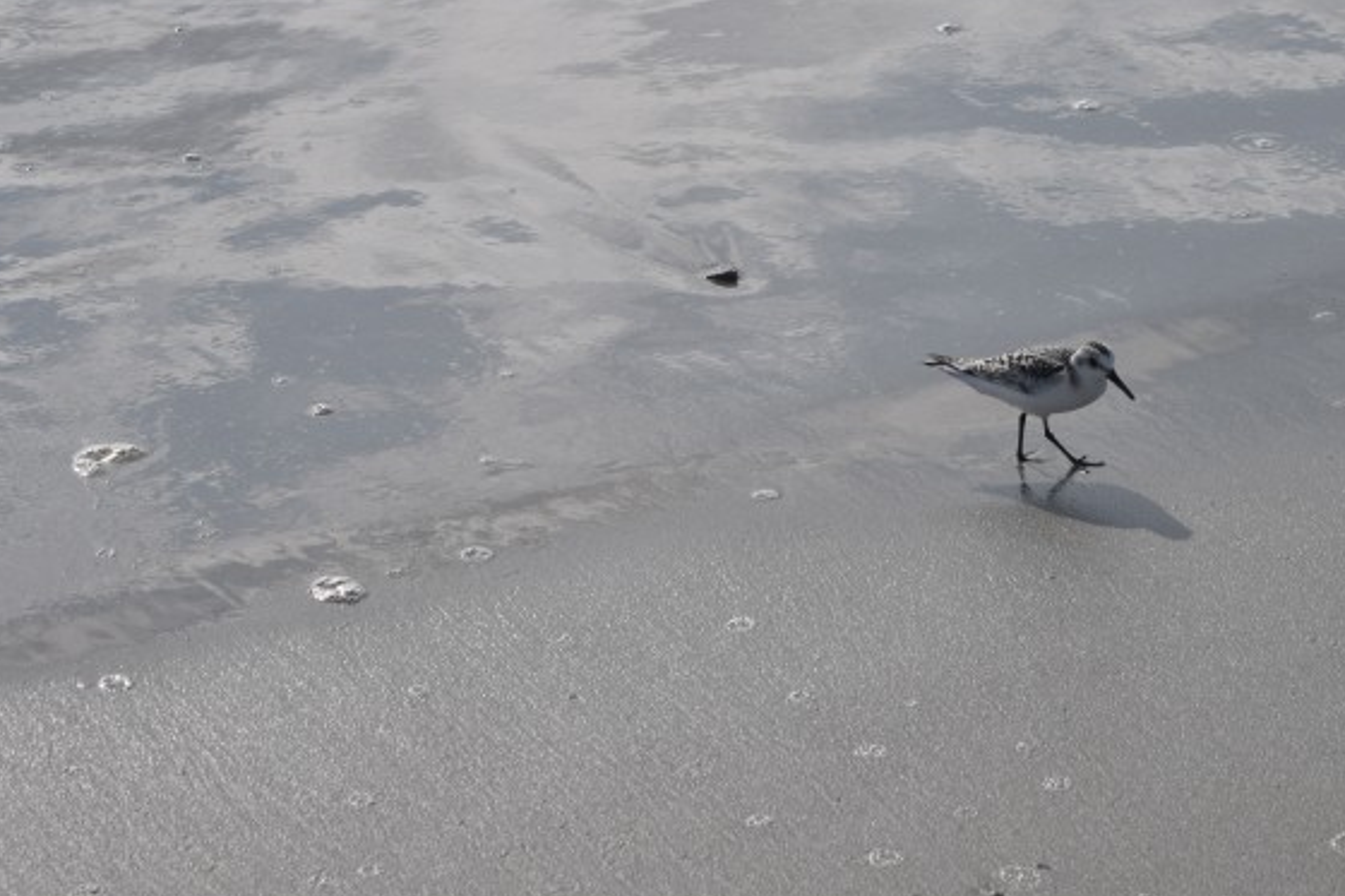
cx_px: 1076
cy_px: 368
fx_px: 5636
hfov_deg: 13.5
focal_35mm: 151
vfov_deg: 9.1
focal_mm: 55
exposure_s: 1/2000
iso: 200
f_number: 5.6
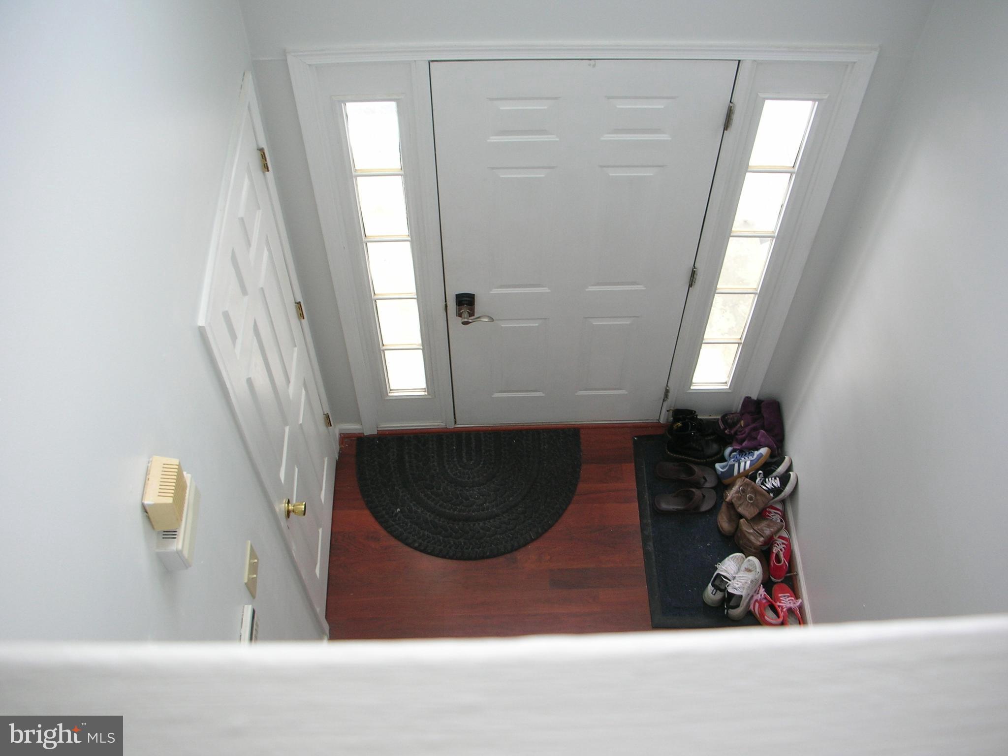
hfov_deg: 52.6
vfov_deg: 40.7
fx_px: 1019
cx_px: 504
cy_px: 378
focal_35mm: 35
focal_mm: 5.8
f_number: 3
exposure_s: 1/30
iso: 50
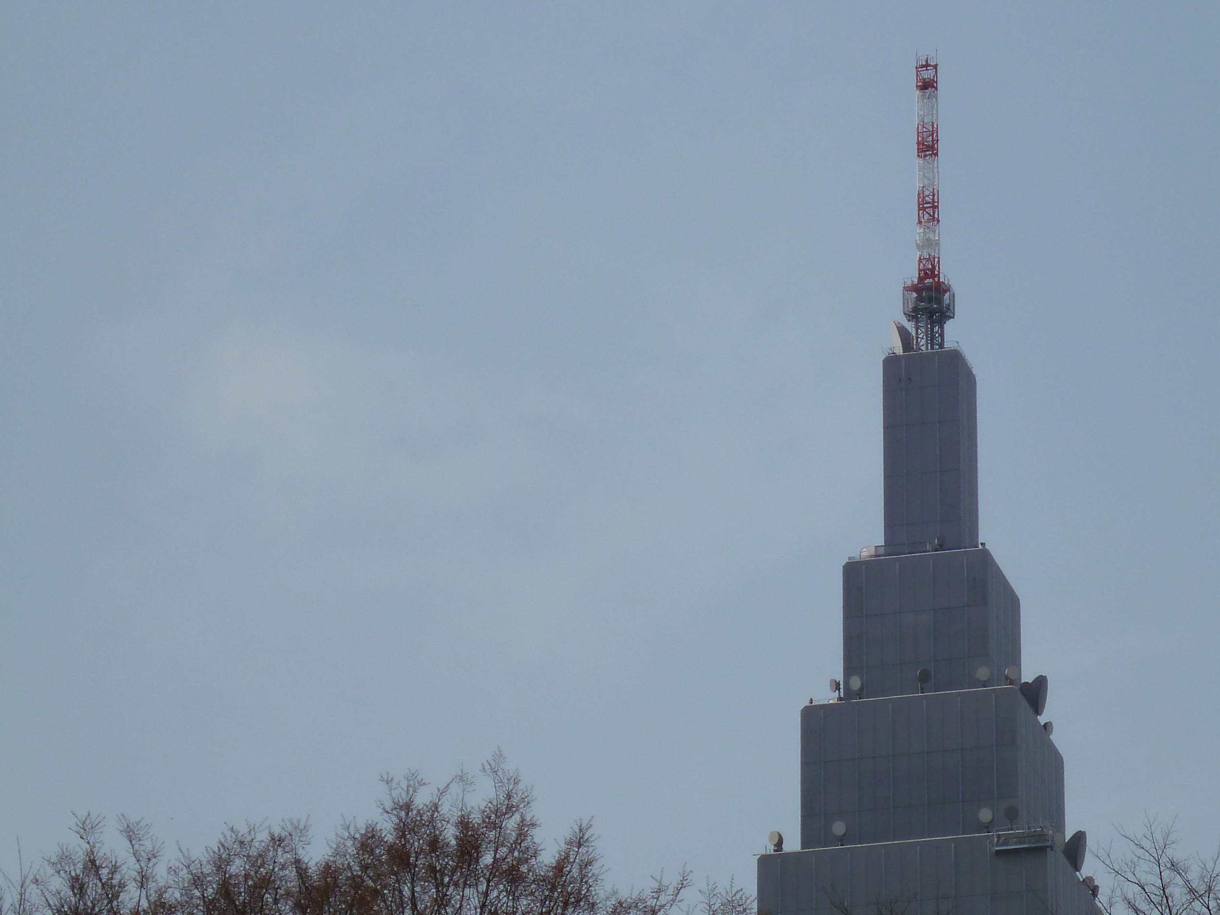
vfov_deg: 7.8
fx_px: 6697
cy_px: 489
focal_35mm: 190
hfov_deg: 10.4
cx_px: 961
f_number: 5.9
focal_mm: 21.5
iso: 100
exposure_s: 1/800
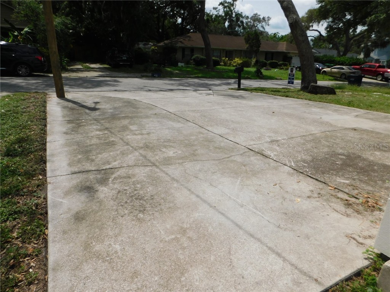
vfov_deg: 58.9
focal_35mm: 23
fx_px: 259
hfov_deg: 73.9
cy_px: 146
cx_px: 195
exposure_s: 1/800
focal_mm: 4
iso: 125
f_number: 6
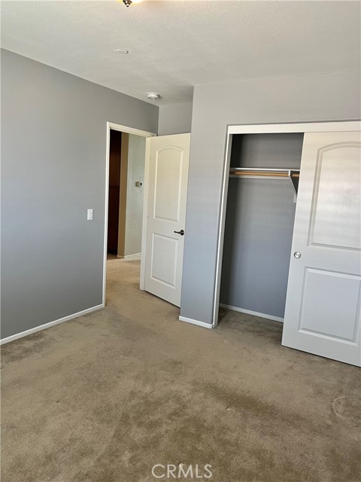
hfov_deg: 53.1
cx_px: 180
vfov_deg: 67.3
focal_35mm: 26
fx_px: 362
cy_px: 241
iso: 100
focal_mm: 5.1
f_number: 1.6
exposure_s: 1/60
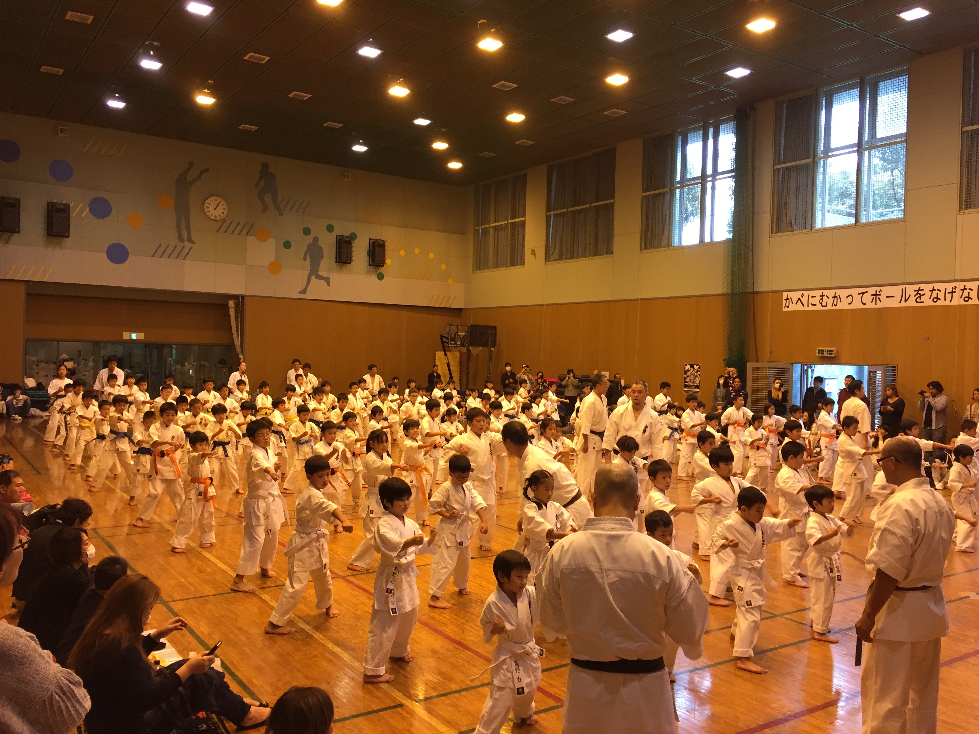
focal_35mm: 29
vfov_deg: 48.2
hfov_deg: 61.7
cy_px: 367
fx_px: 820
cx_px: 490
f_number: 2.2
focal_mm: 4.15
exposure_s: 1/33
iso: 64
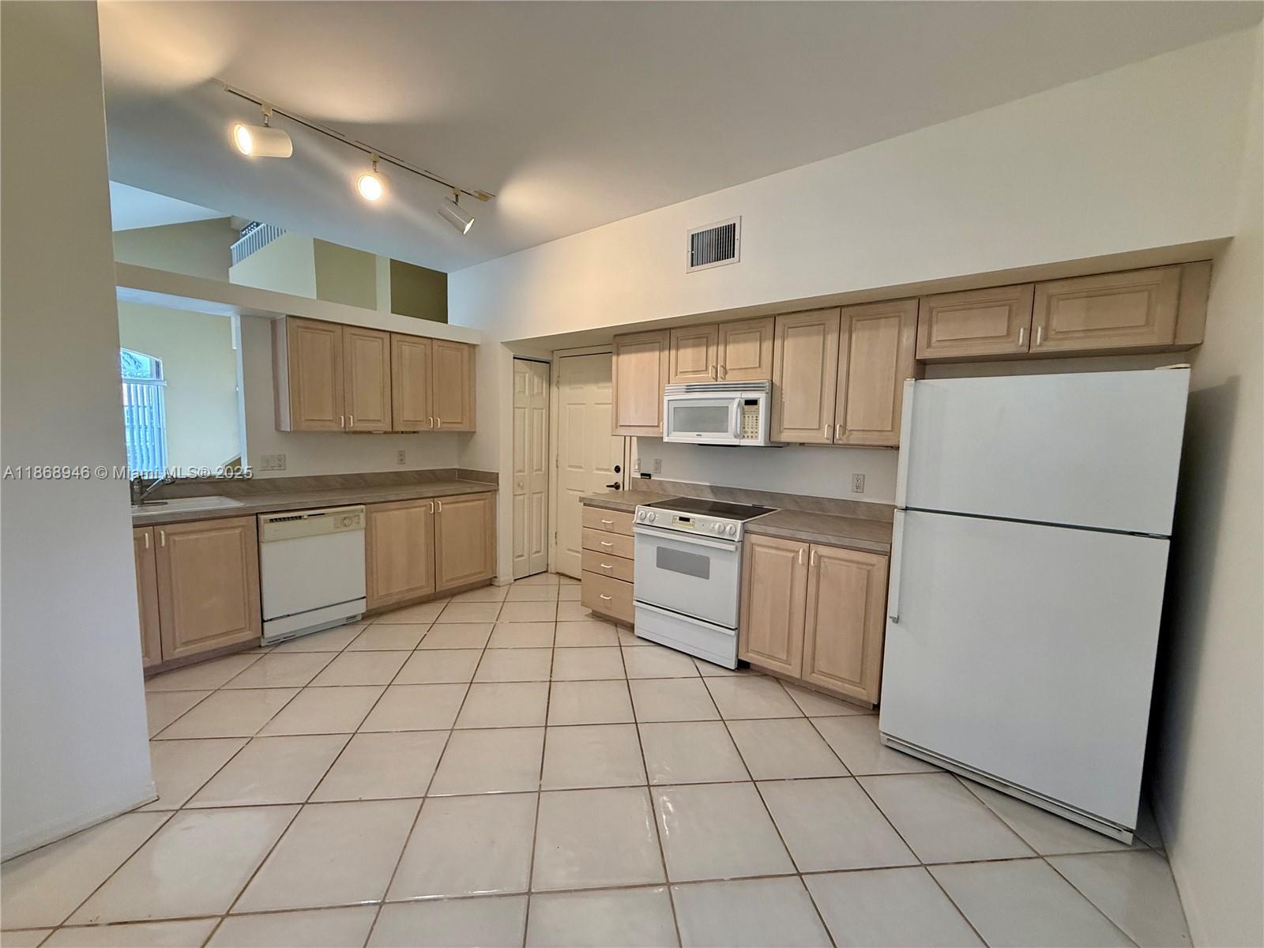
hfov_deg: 102.1
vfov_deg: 85.7
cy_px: 474
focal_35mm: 14
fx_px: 511
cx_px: 632
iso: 200
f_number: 2.2
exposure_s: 1/60
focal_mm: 2.22
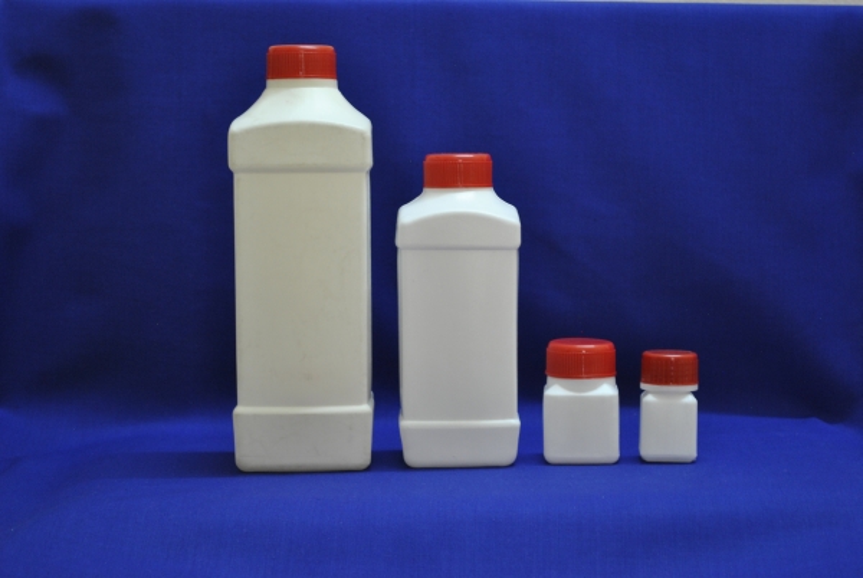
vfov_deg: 16.6
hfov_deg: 24.6
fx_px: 1981
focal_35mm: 82
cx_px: 432
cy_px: 289
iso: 400
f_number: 5.6
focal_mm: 55
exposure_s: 1/5
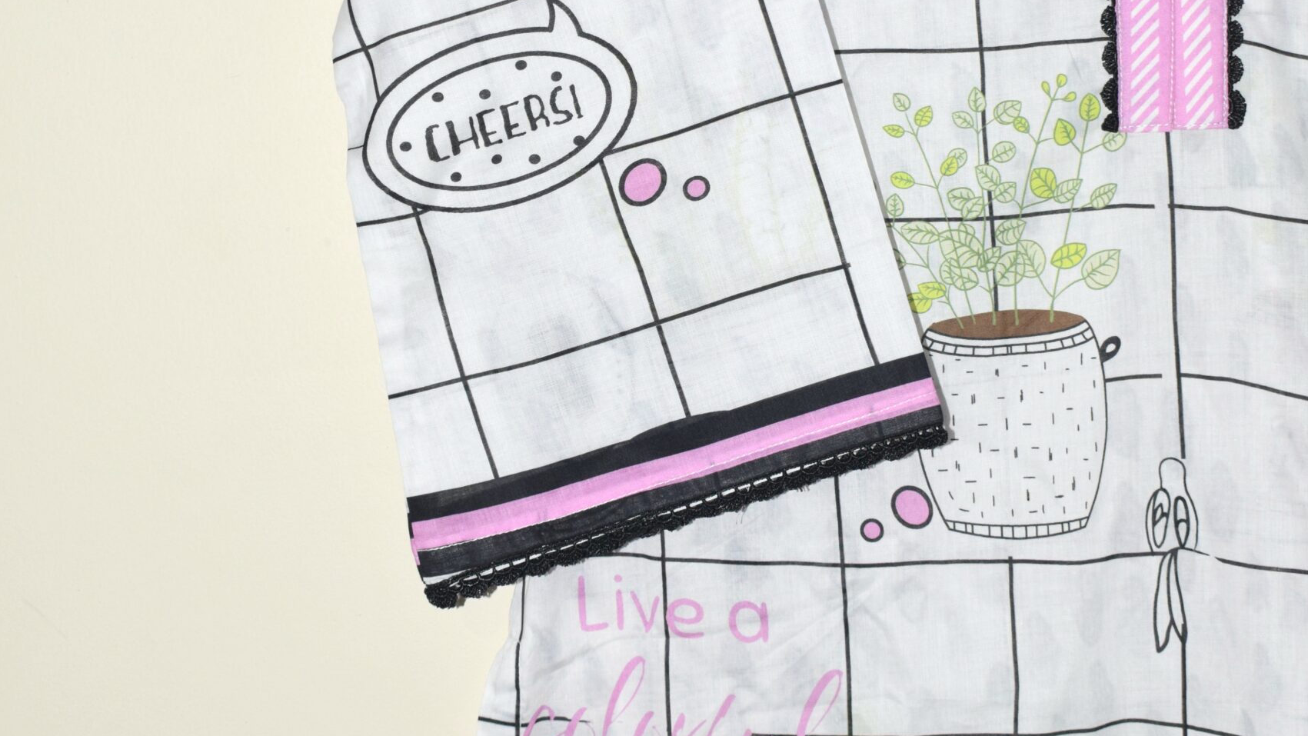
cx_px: 654
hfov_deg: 25.7
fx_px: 2871
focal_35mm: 83
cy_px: 165
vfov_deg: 14.5
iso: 800
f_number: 8
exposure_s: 1/125
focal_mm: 35
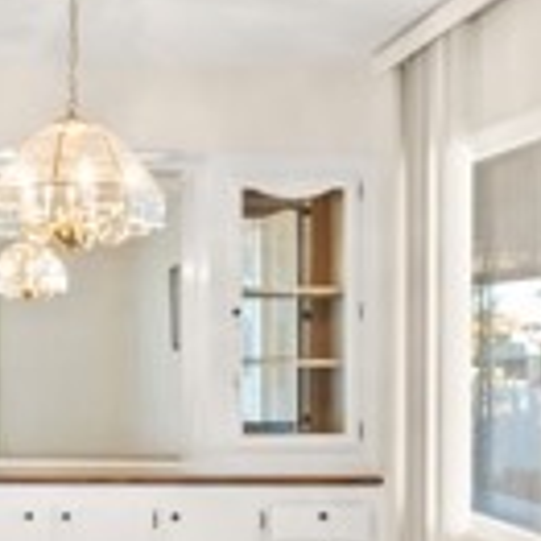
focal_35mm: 58
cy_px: 357
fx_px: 1026
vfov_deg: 29.4
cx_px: 21
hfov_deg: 28.1
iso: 1000
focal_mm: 14
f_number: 8
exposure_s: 1/25
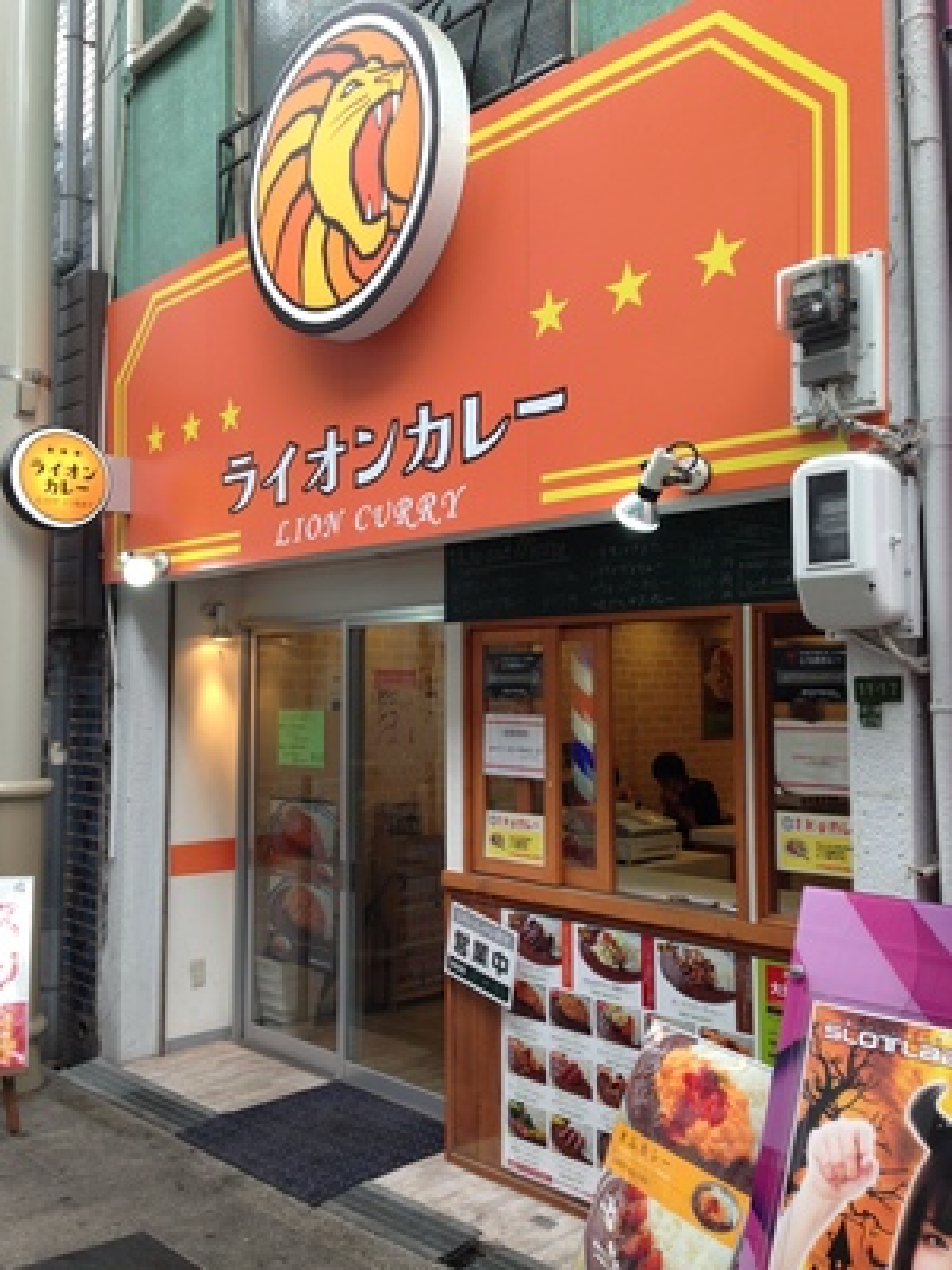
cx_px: 476
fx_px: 1210
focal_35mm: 33
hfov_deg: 42.9
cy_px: 635
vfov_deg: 55.4
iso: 50
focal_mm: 4.12
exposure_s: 1/60
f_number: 2.4
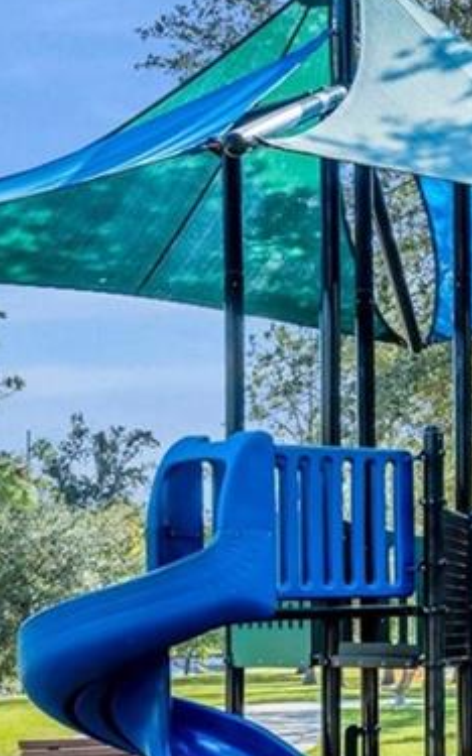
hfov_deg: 10.9
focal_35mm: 102
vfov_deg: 20.1
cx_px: 1124
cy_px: 627
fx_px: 2105
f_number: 6.3
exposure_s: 1/320
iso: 100
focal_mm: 23.5
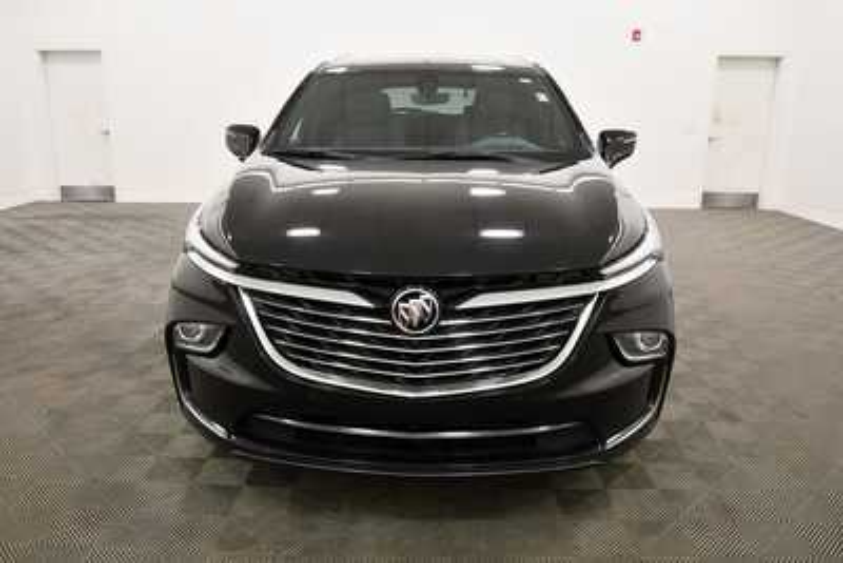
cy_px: 282
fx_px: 703
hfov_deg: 61.9
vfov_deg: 43.6
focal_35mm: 30
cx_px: 422
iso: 1100
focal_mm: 20
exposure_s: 1/125
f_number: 5.6
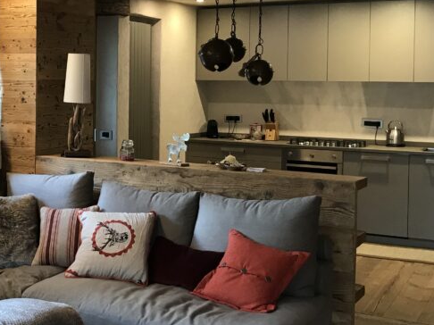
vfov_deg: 24.7
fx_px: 739
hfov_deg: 31.9
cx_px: 93
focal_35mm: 59
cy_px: 112
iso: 40
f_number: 1.8
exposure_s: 1/20
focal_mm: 3.99
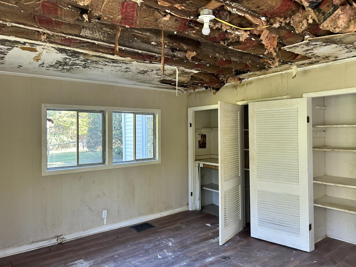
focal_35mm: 26
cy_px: 134
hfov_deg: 67.3
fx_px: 267
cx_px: 178
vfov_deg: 53.1
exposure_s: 1/92
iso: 125
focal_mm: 5.7
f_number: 1.5
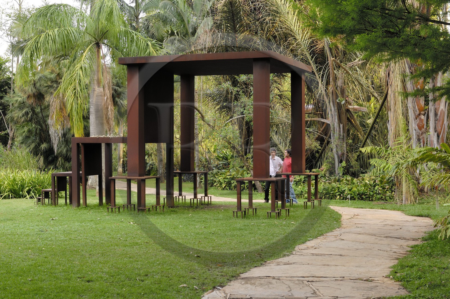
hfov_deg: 31.9
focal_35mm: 63
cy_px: 150
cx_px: 225
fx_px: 786
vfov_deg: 21.5
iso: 100
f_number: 7.1
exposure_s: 1/10
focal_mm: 42
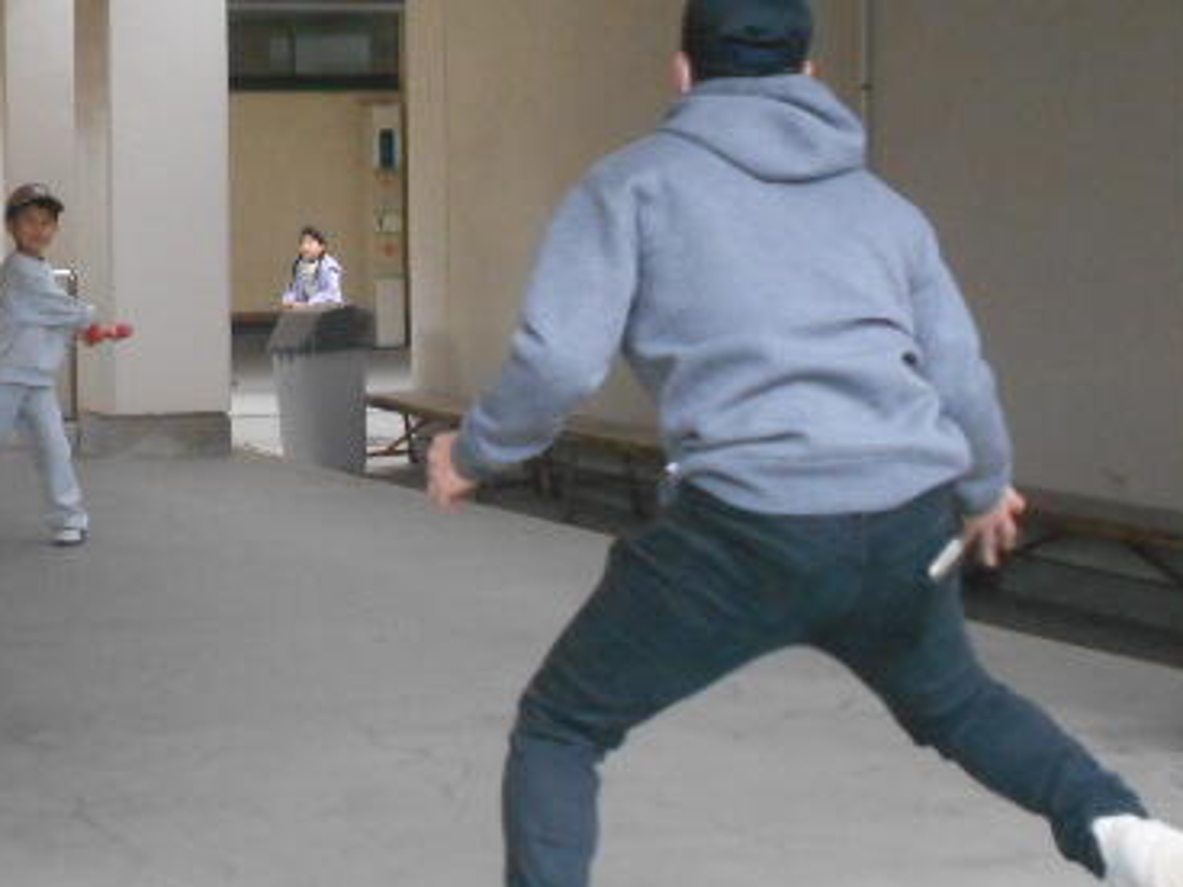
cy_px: 257
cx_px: 244
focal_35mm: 87
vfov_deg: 16.9
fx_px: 2973
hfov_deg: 22.2
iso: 640
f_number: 4.5
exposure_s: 1/250
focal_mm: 8.8
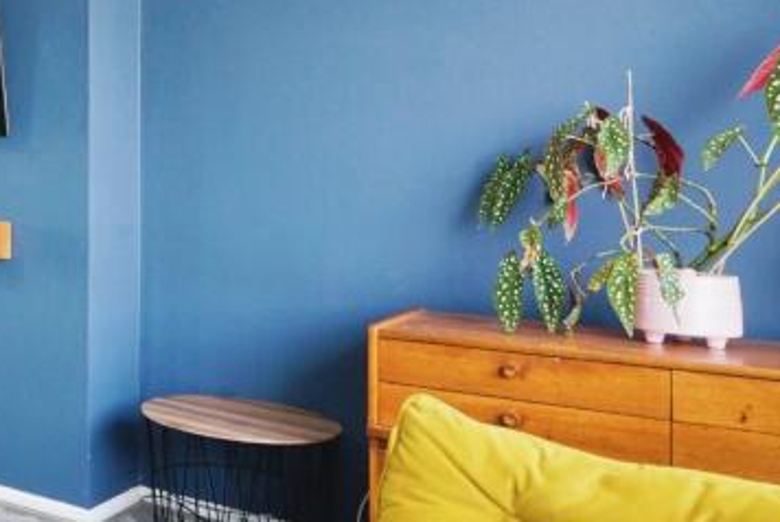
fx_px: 997
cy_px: 166
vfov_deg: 29.1
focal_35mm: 46
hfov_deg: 29.8
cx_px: -326
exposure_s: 1/10
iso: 1000
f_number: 11
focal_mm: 16
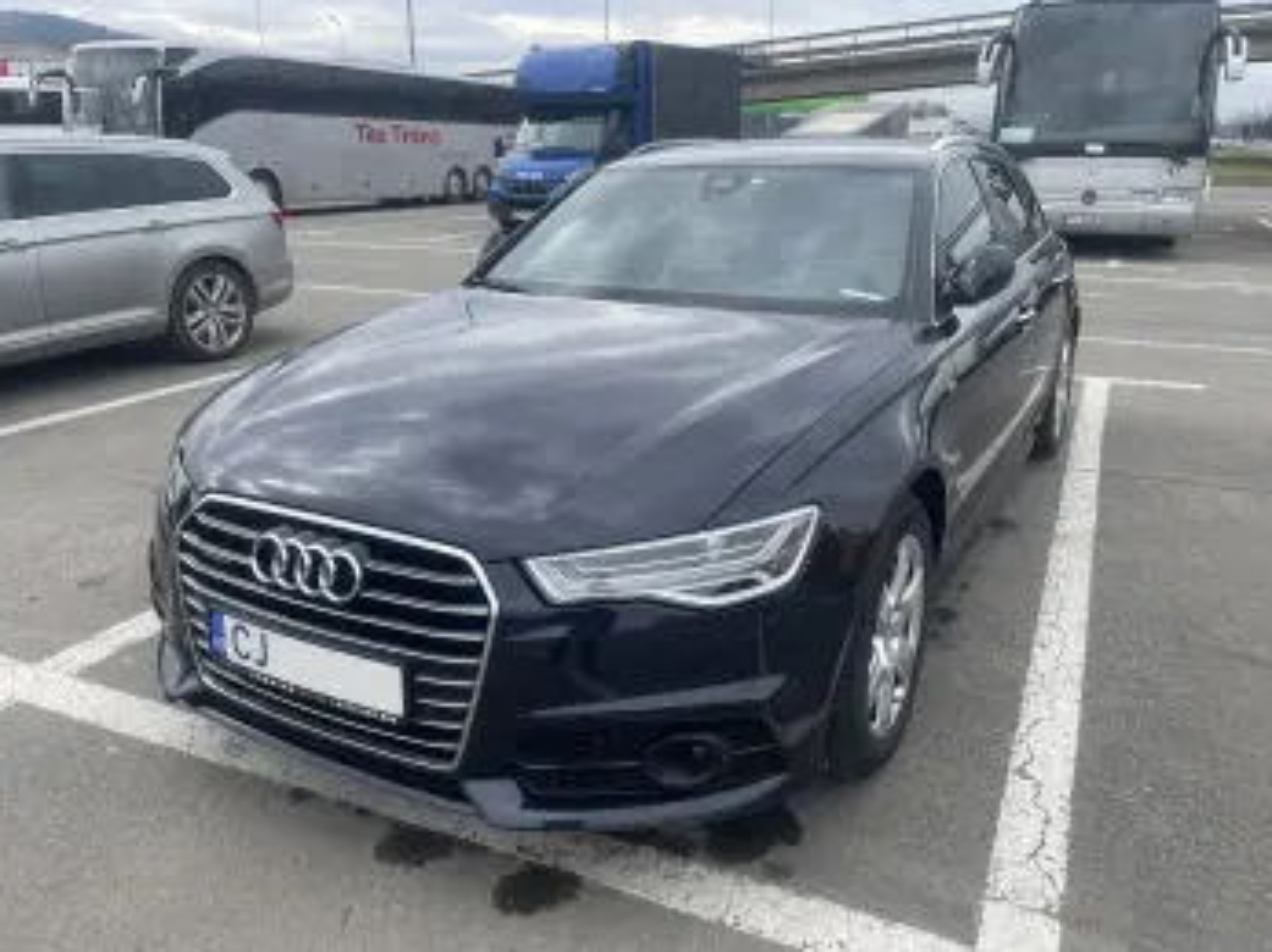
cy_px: 461
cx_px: 620
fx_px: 992
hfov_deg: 65.3
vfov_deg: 51.3
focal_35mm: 27
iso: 32
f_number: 1.6
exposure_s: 1/1261
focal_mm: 4.2
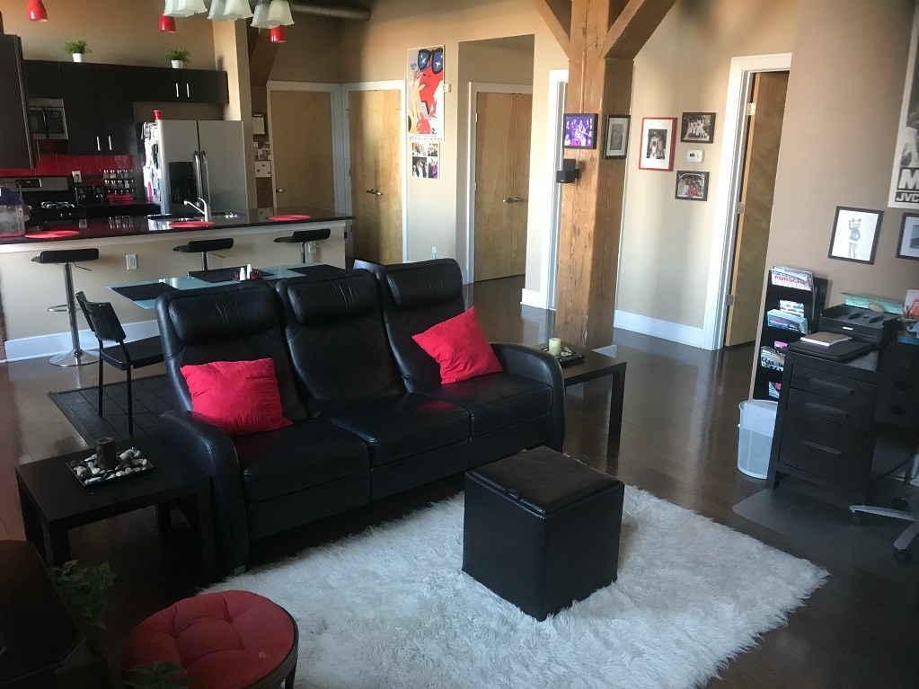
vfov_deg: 49.7
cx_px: 460
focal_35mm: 28
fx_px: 743
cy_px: 344
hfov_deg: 63.4
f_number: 1.8
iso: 64
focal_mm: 3.99
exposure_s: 1/15
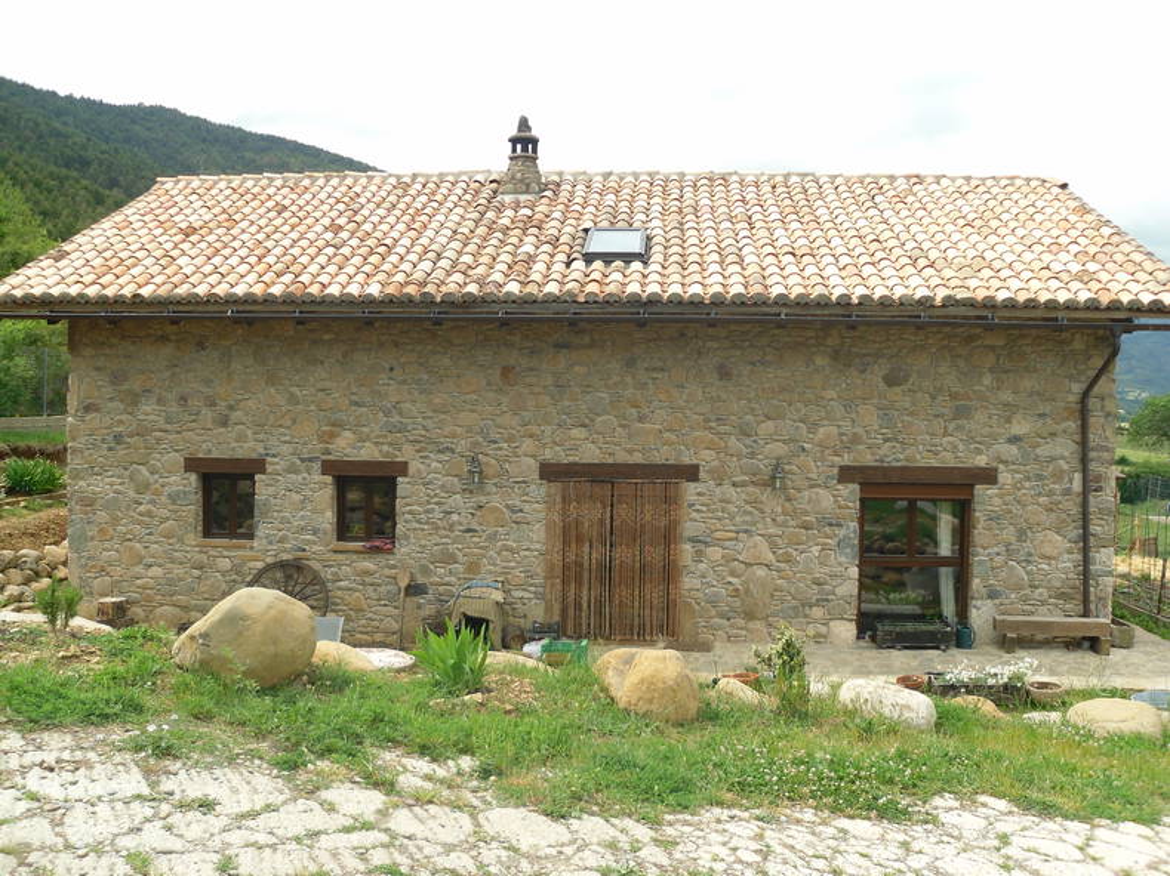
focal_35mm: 34
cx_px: 585
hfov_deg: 54.0
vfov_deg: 41.8
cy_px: 438
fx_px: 1149
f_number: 8.1
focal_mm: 6
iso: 80
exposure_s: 1/103
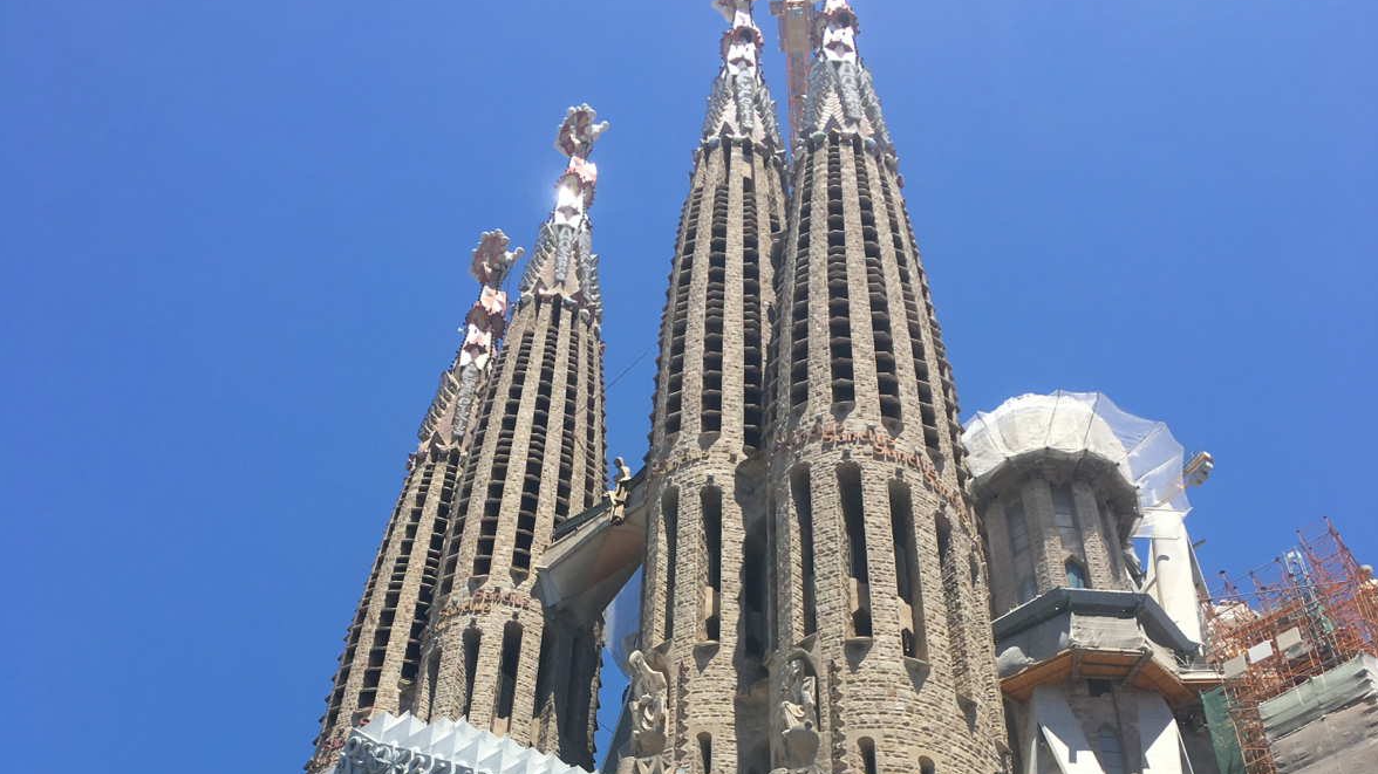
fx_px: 1571
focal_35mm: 43
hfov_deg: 47.4
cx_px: 681
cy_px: 807
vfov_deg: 26.0
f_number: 2.2
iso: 25
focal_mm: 4.15
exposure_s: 1/1166
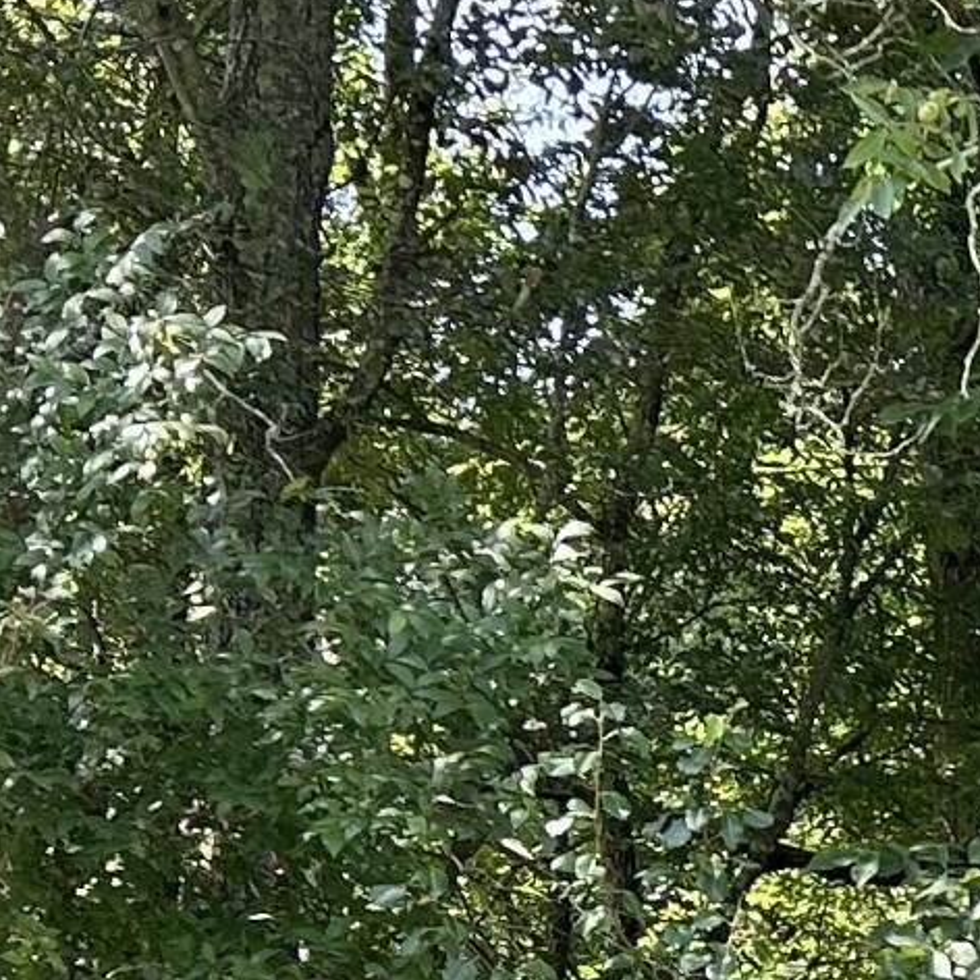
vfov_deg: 11.7
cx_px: 1881
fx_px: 4676
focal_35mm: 146
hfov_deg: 11.0
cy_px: 1227
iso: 50
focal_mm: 5.7
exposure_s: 1/458
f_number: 1.5
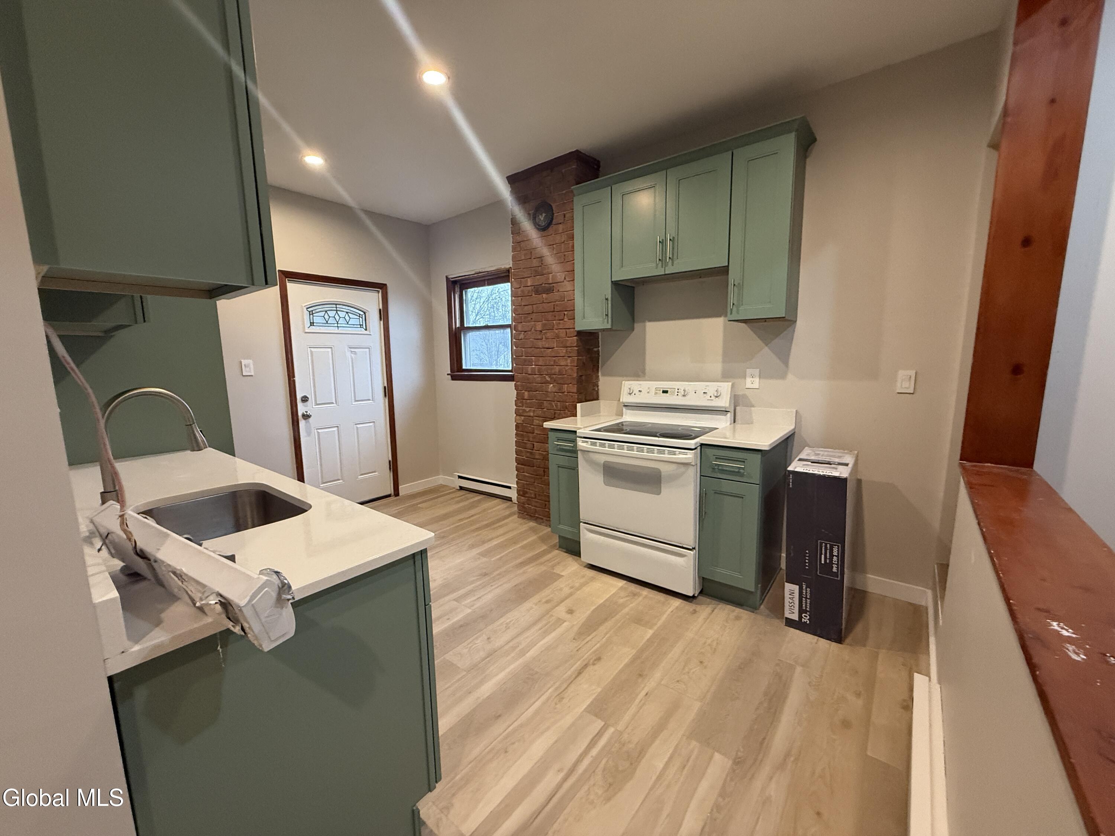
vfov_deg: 85.7
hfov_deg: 102.1
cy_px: 418
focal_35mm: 14
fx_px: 451
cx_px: 558
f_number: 2.2
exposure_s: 1/120
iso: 500
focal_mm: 2.22
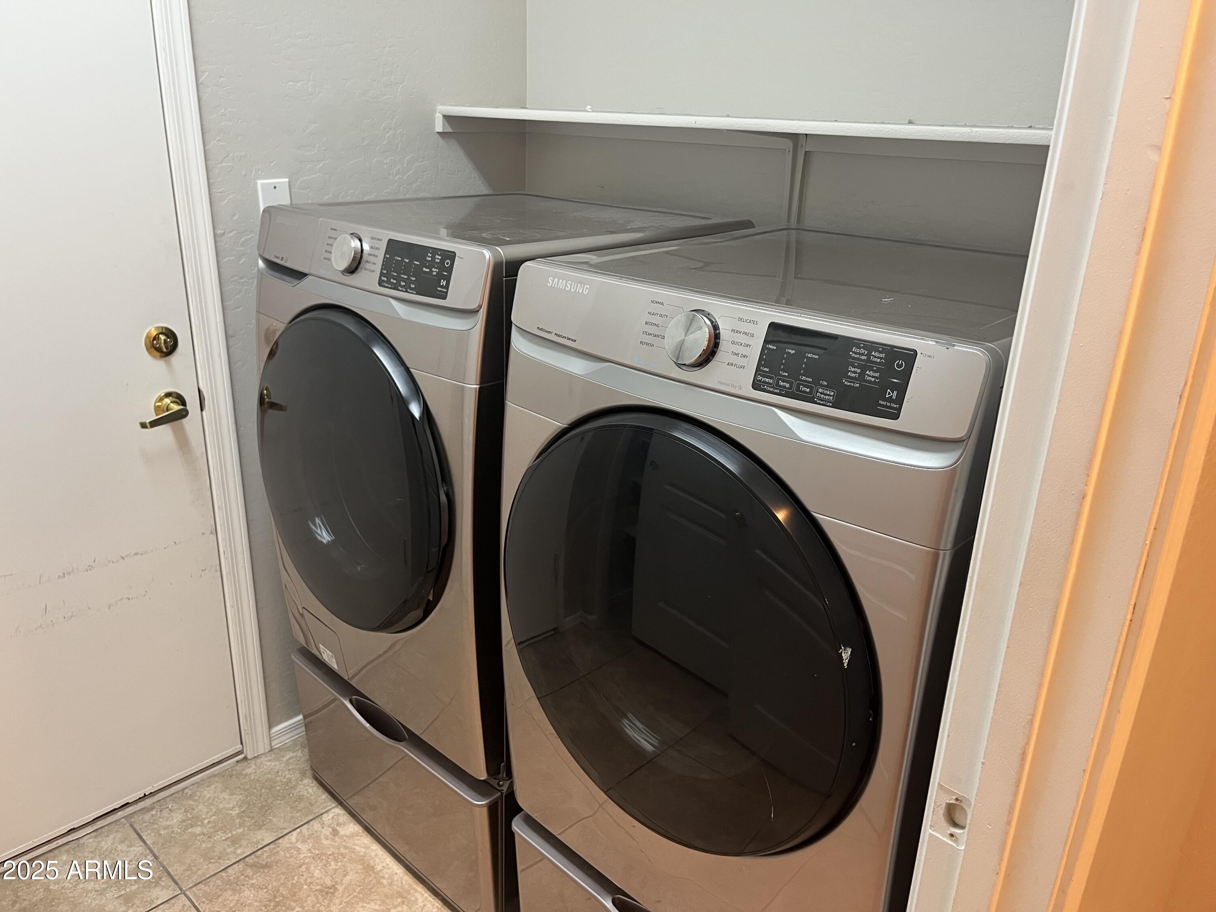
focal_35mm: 26
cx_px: 608
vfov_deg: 53.1
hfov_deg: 67.3
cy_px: 456
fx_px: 913
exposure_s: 1/60
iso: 200
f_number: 1.6
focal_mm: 5.1
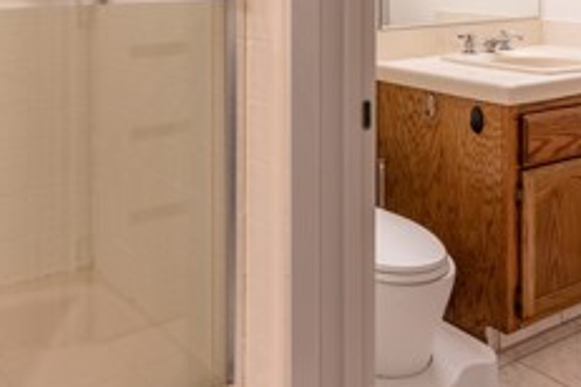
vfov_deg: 26.1
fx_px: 758
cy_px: -55
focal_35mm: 47
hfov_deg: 41.7
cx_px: 229
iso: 400
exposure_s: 1/125
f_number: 8
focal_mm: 17
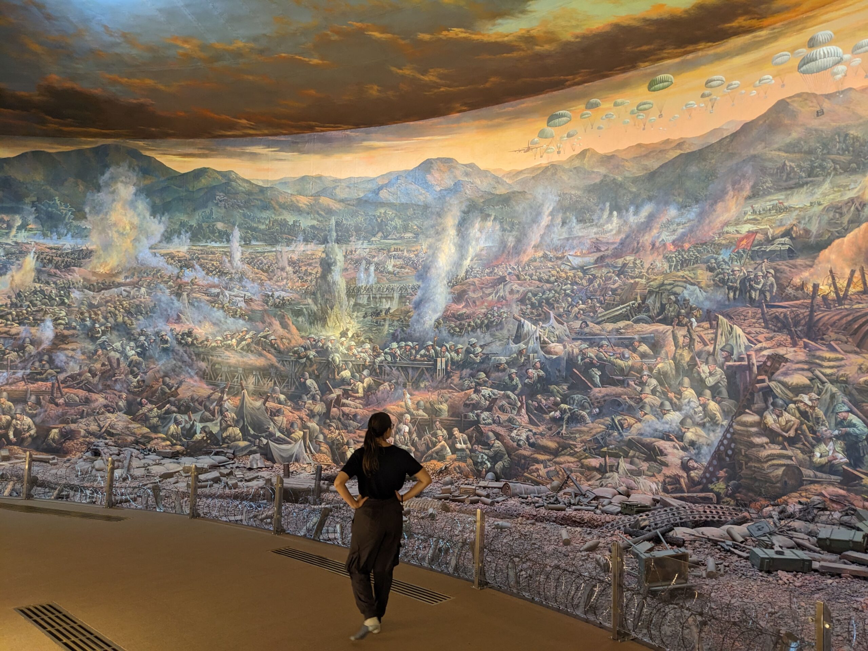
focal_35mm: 27
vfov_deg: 51.4
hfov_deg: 65.3
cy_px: 326
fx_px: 677
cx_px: 434
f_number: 1.73
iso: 103
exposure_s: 1/49.9
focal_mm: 4.38
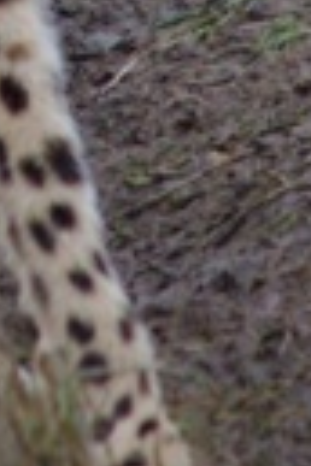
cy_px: -448
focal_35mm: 2800
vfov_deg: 0.7
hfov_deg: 0.5
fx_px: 36280
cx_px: -181
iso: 800
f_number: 5.8
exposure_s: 1/180
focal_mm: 300
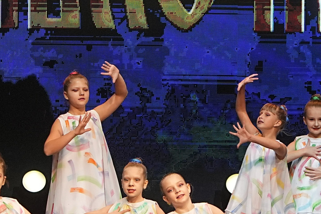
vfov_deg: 4.1
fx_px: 2987
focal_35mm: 335
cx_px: 255
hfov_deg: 6.1
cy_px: 84
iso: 2500
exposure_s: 1/400
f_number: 4
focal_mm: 78
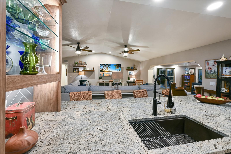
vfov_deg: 81.2
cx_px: 116
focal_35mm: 14
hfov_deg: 104.3
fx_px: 90
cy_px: 77
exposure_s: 1/4
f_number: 11
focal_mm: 14
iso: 160
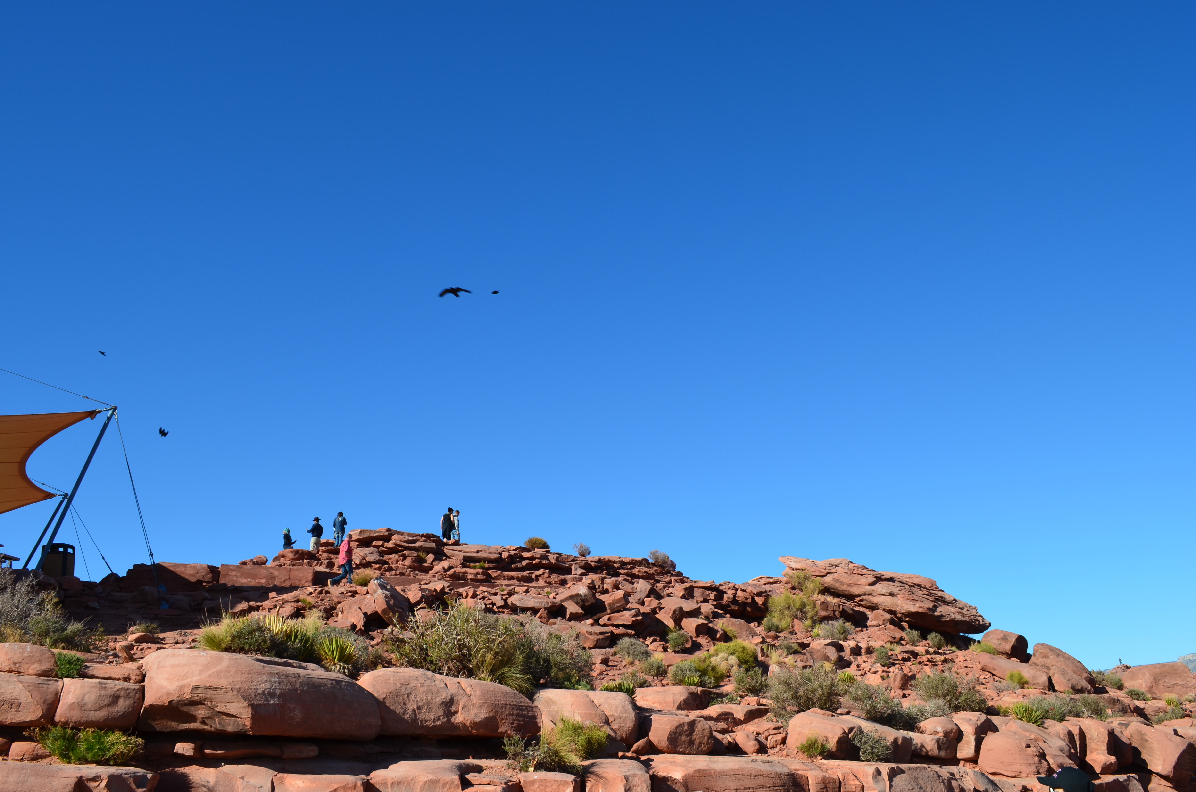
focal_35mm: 30
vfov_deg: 43.4
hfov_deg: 62.0
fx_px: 995
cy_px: 396
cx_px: 598
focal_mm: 20
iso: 100
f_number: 11
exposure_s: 1/160
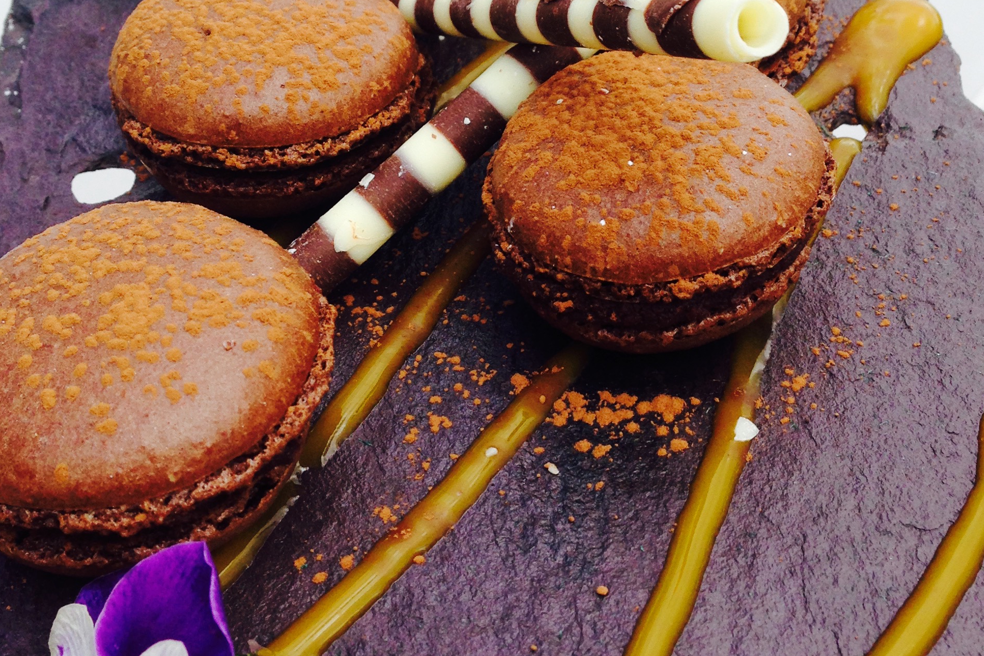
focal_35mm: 59
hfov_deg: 33.9
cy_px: 164
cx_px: 503
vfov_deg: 22.8
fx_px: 1613
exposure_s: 1/536
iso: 50
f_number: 2.4
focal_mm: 4.12
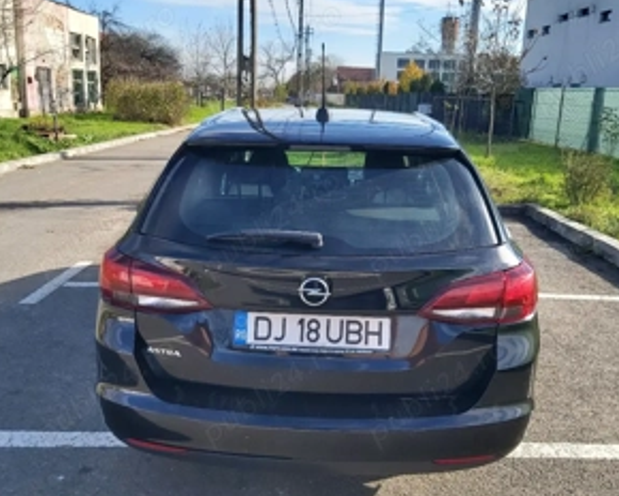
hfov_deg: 51.5
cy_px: 250
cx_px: 314
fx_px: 641
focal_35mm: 35
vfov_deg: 42.2
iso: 64
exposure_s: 1/1250
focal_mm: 3.92
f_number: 1.7
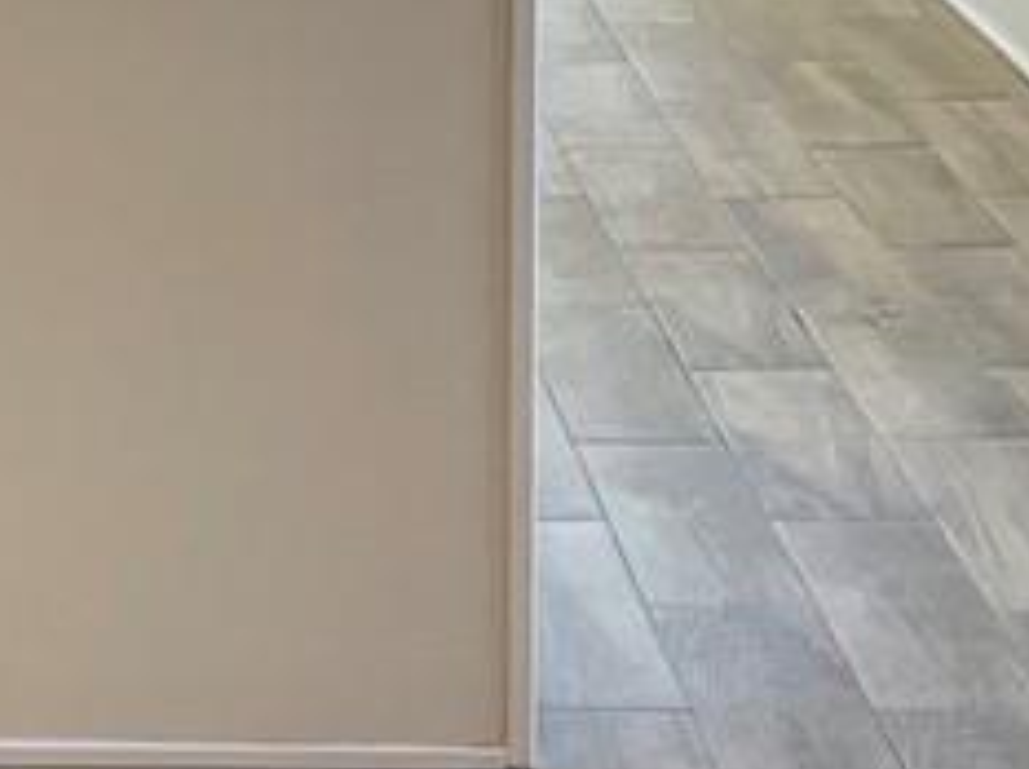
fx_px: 5105
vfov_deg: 8.6
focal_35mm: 172
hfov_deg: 11.1
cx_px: -473
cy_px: 27
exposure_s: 1/120
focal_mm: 5.1
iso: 125
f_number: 1.6
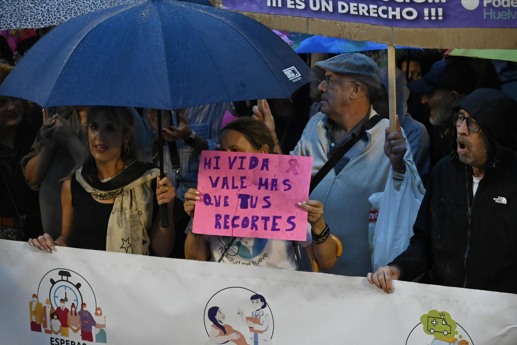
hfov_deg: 15.5
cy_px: 175
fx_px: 1903
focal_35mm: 133
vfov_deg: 10.3
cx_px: 264
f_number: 5.6
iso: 10000
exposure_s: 1/125
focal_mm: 85
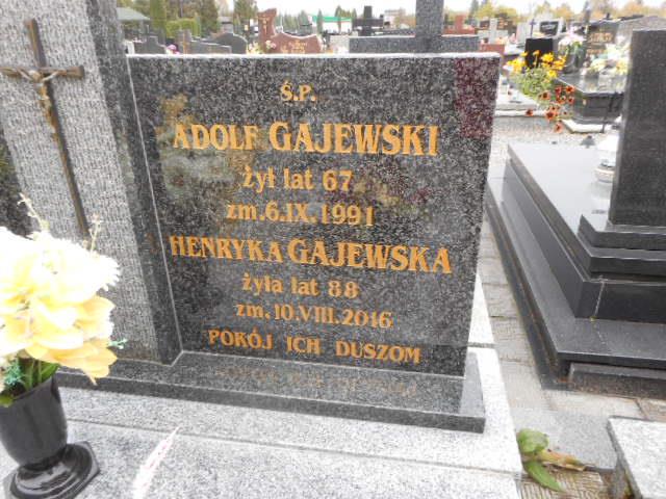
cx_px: 333
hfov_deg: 69.4
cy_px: 250
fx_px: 481
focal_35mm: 25
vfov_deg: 54.9
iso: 80
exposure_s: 1/40
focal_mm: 4.5
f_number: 3.7
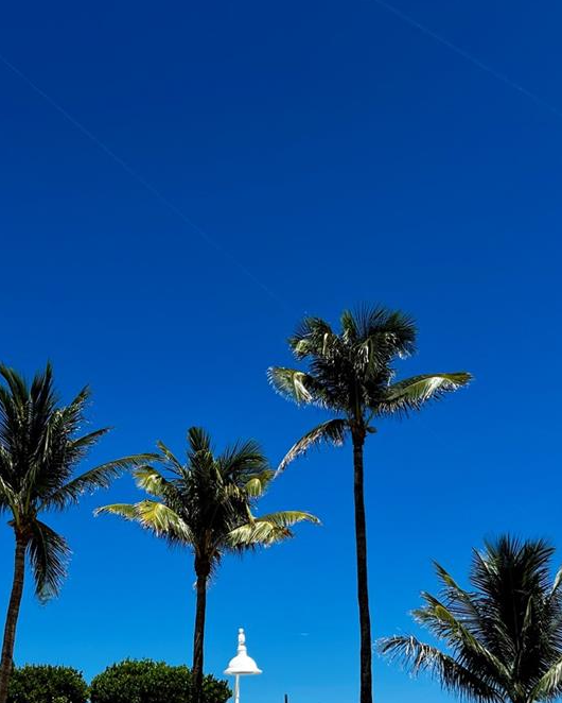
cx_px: 185
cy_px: 530
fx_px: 956
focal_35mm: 46
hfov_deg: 32.5
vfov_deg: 39.2
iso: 50
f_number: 1.5
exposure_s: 1/6211
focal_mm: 5.7
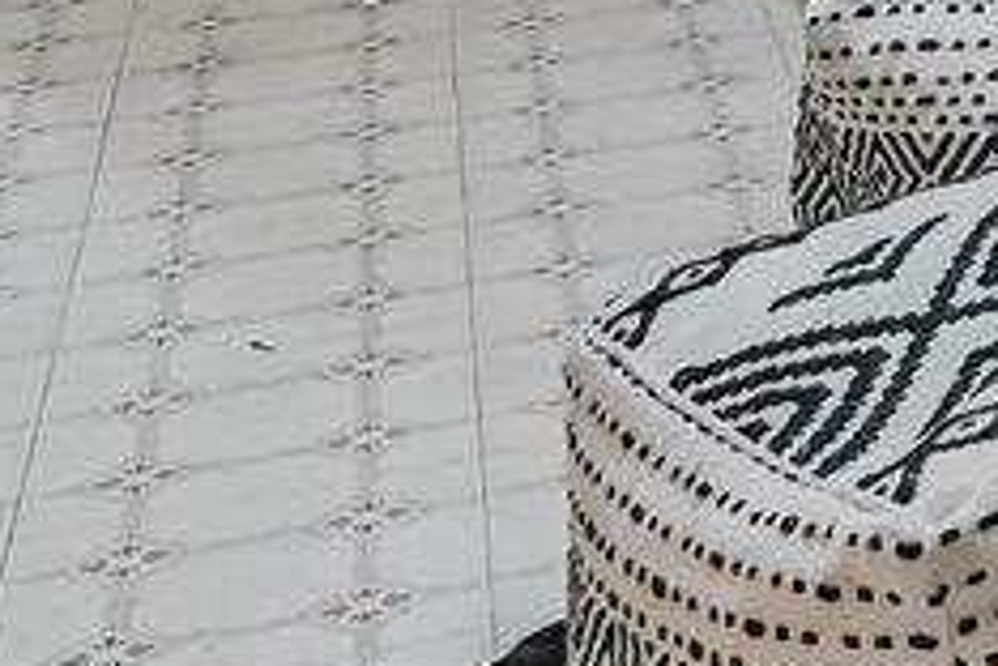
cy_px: -1050
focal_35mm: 122
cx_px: 2235
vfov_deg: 9.7
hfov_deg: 13.4
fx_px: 3373
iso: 800
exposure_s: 1/15
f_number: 8
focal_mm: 16.5
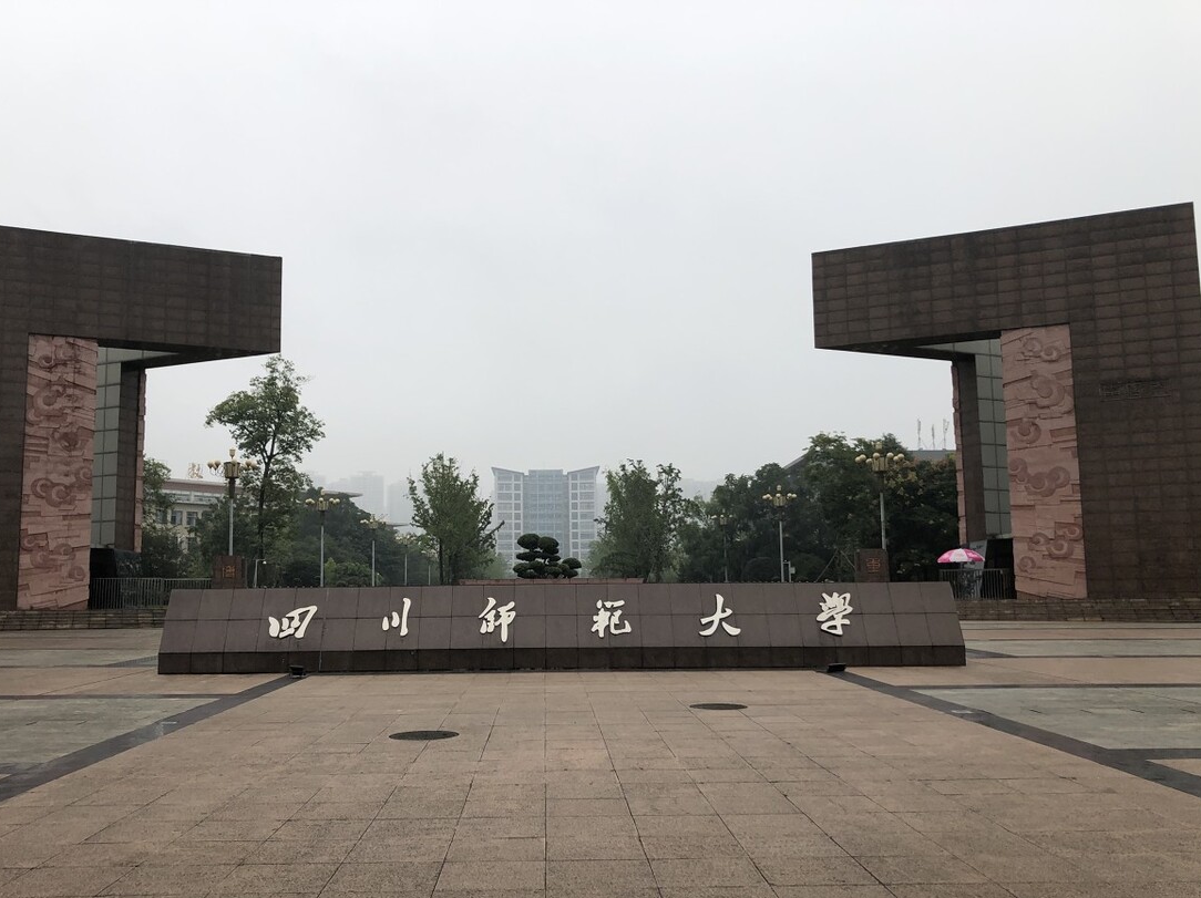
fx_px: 1075
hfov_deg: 58.3
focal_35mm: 31
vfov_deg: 45.3
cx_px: 551
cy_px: 496
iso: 20
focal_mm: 3.99
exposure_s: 1/338
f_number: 1.8
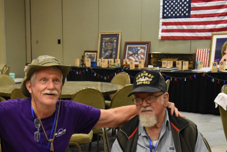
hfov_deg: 27.8
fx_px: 454
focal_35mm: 72
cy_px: 110
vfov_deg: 18.8
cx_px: 66
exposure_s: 1/60
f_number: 4.2
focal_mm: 32
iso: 4500
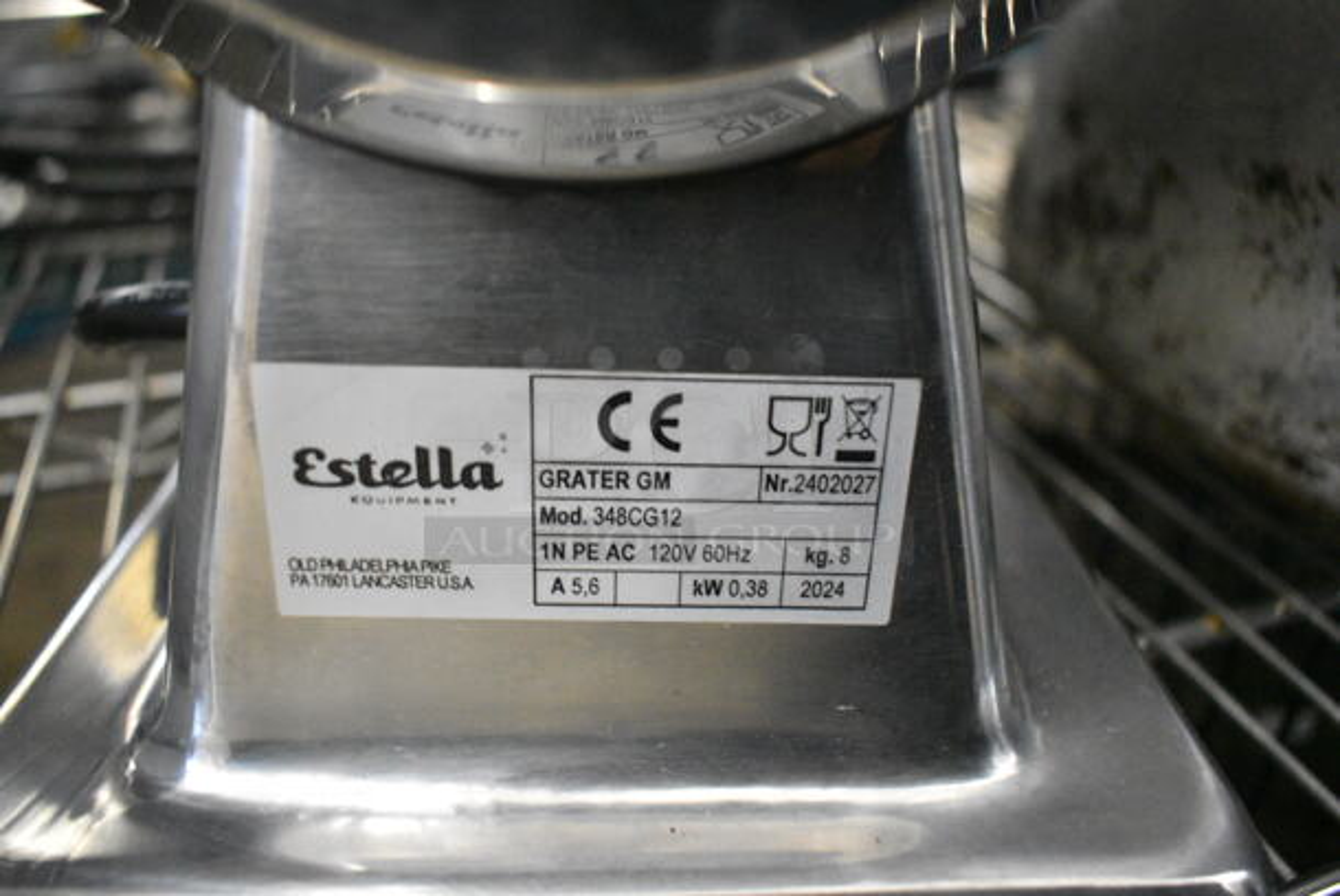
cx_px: 670
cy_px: 448
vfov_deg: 48.0
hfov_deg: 67.3
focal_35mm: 27
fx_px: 1006
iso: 6400
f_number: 3.5
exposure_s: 1/80
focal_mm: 18
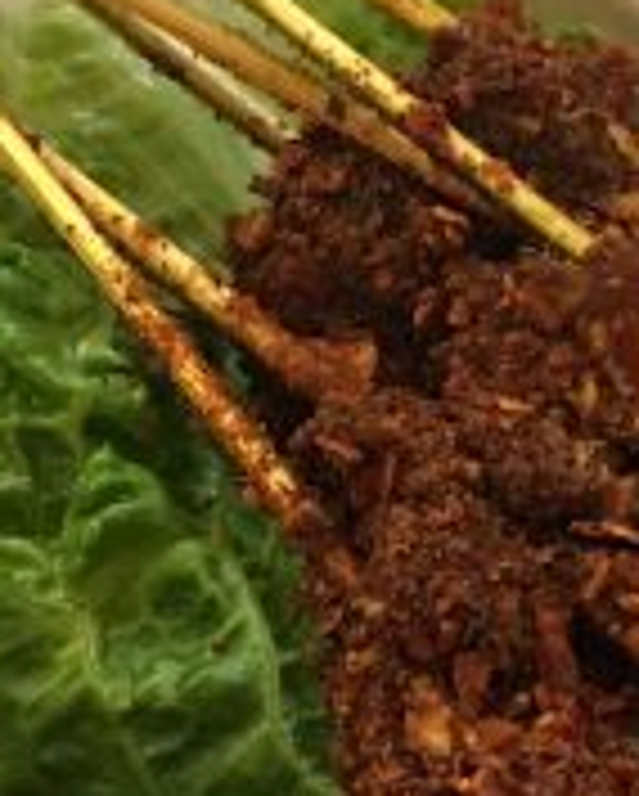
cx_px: 385
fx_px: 2643
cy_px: 337
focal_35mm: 112
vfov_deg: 17.1
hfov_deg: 13.8
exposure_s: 1/8
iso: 100
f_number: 2.2
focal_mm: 4.15
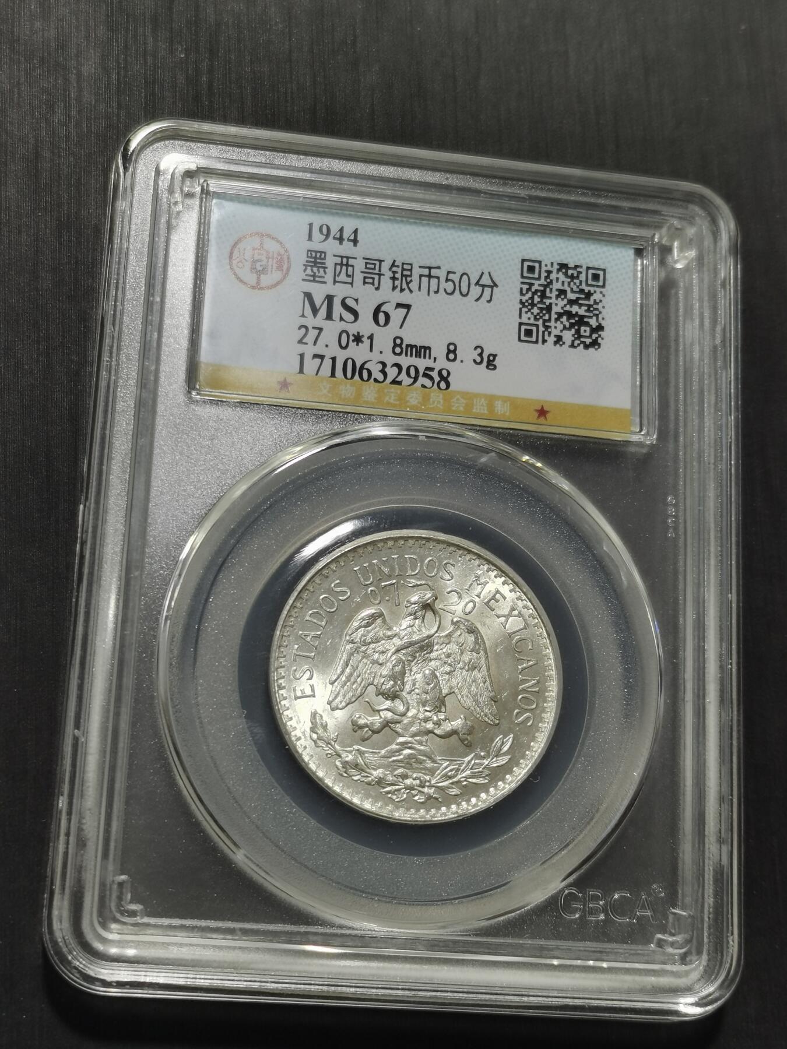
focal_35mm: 61
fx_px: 1849
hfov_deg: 24.0
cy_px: 524
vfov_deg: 31.7
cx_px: 394
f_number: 1.8
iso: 50
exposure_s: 1/90
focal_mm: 5.58
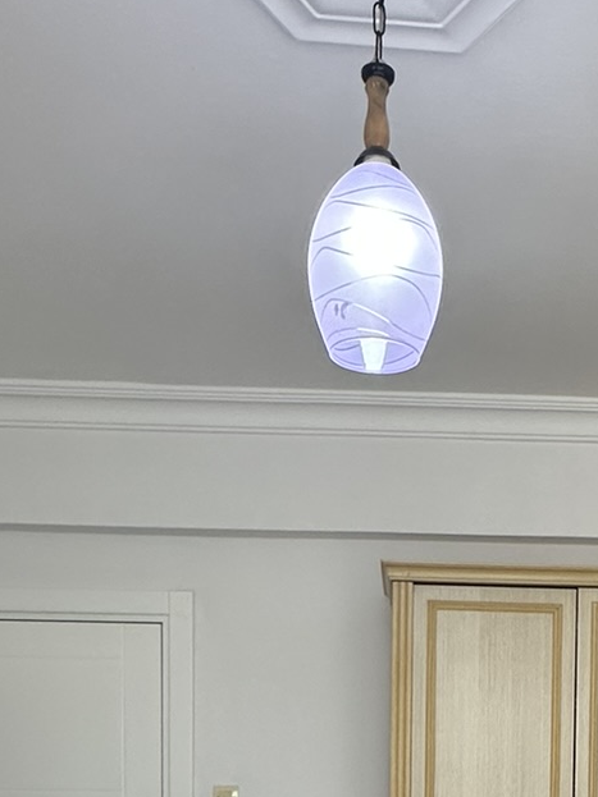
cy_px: 802
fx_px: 1060
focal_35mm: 46
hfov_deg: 30.7
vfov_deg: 36.9
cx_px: 484
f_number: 2.2
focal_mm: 2.22
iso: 160
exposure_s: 1/99
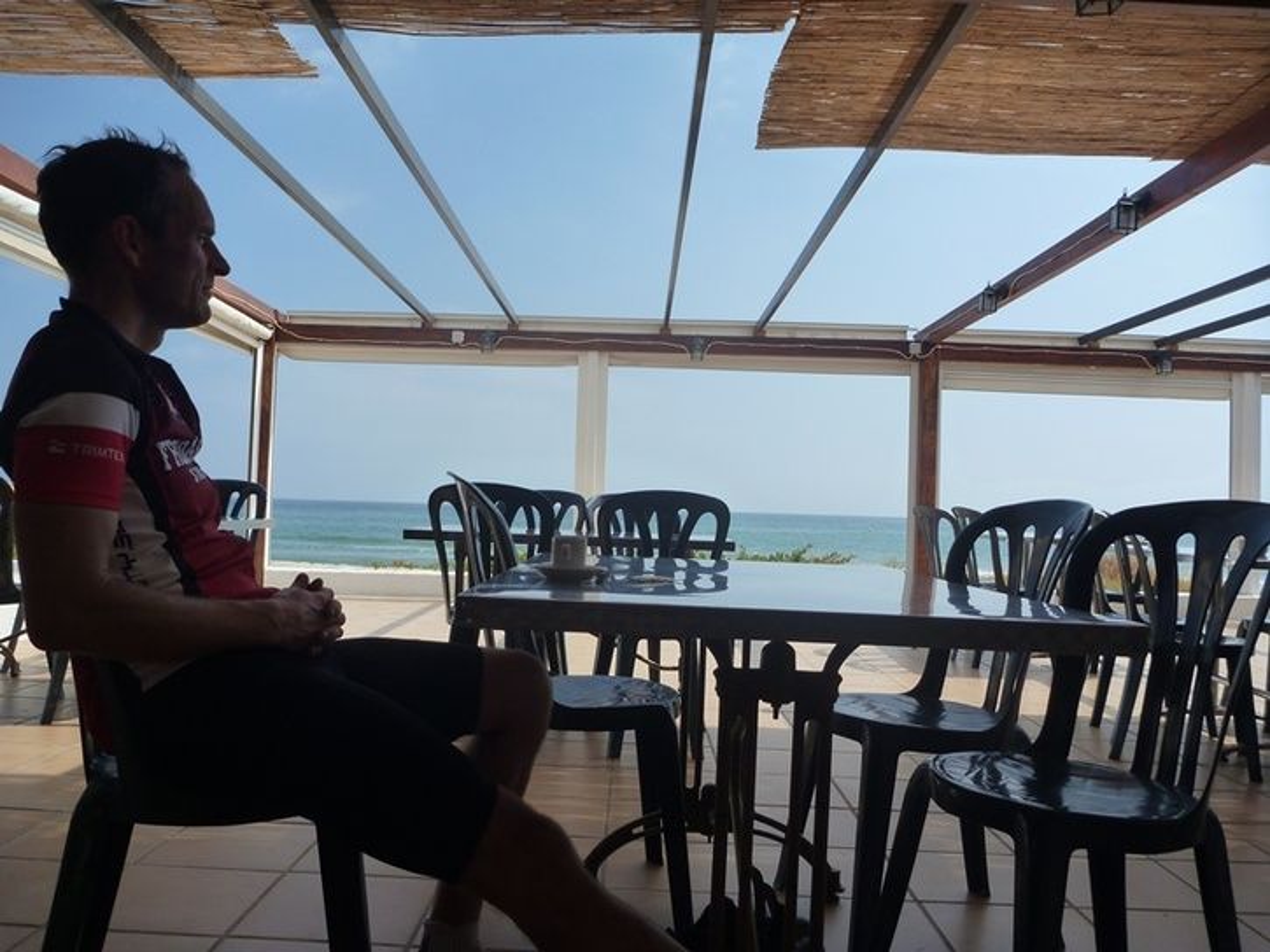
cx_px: 635
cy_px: 476
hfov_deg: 63.4
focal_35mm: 28
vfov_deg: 49.8
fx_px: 1027
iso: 125
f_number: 10
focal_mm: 4.9
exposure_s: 1/125
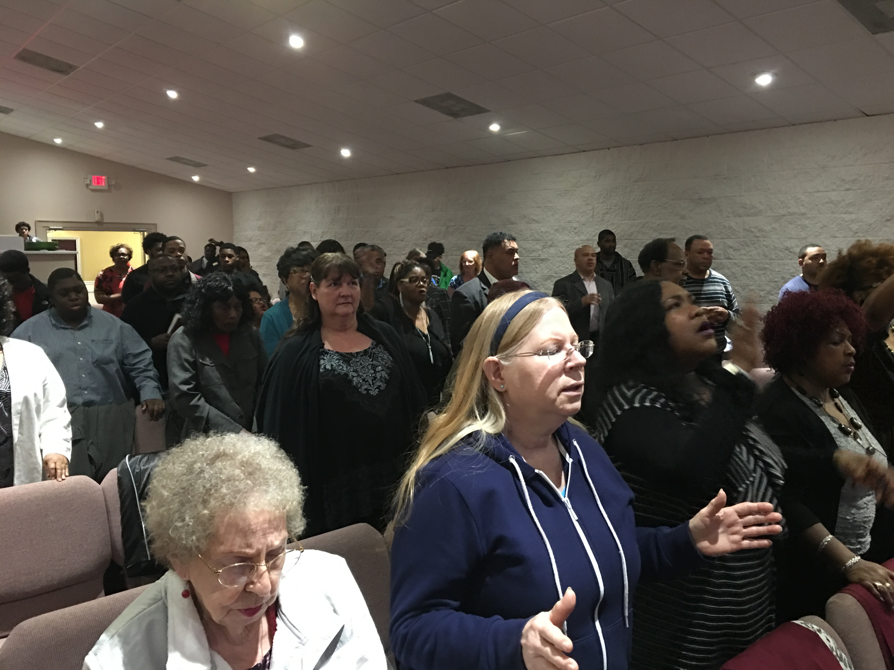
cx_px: 447
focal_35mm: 29
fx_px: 749
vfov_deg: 48.2
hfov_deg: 61.7
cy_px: 335
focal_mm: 4.15
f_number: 2.2
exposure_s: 1/4
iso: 64
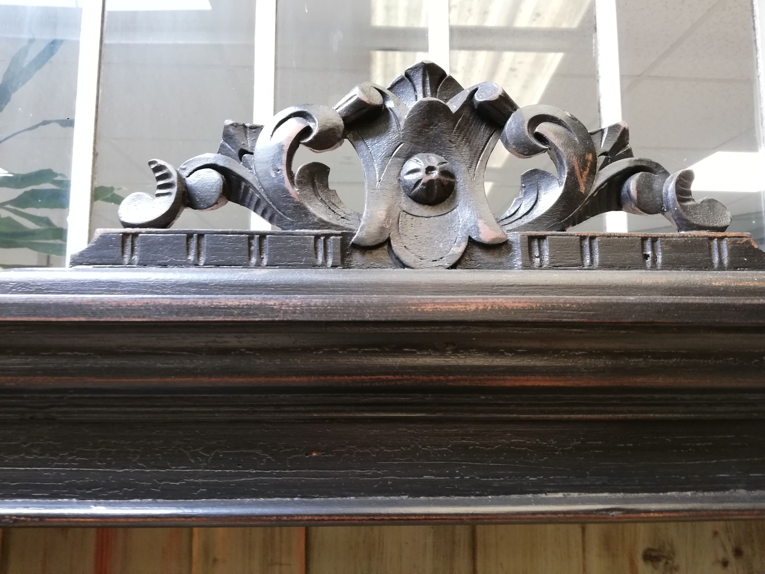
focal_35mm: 26
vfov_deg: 53.1
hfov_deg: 67.3
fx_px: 575
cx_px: 382
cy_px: 287
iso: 320
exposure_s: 1/33.3
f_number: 2.2
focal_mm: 3.81
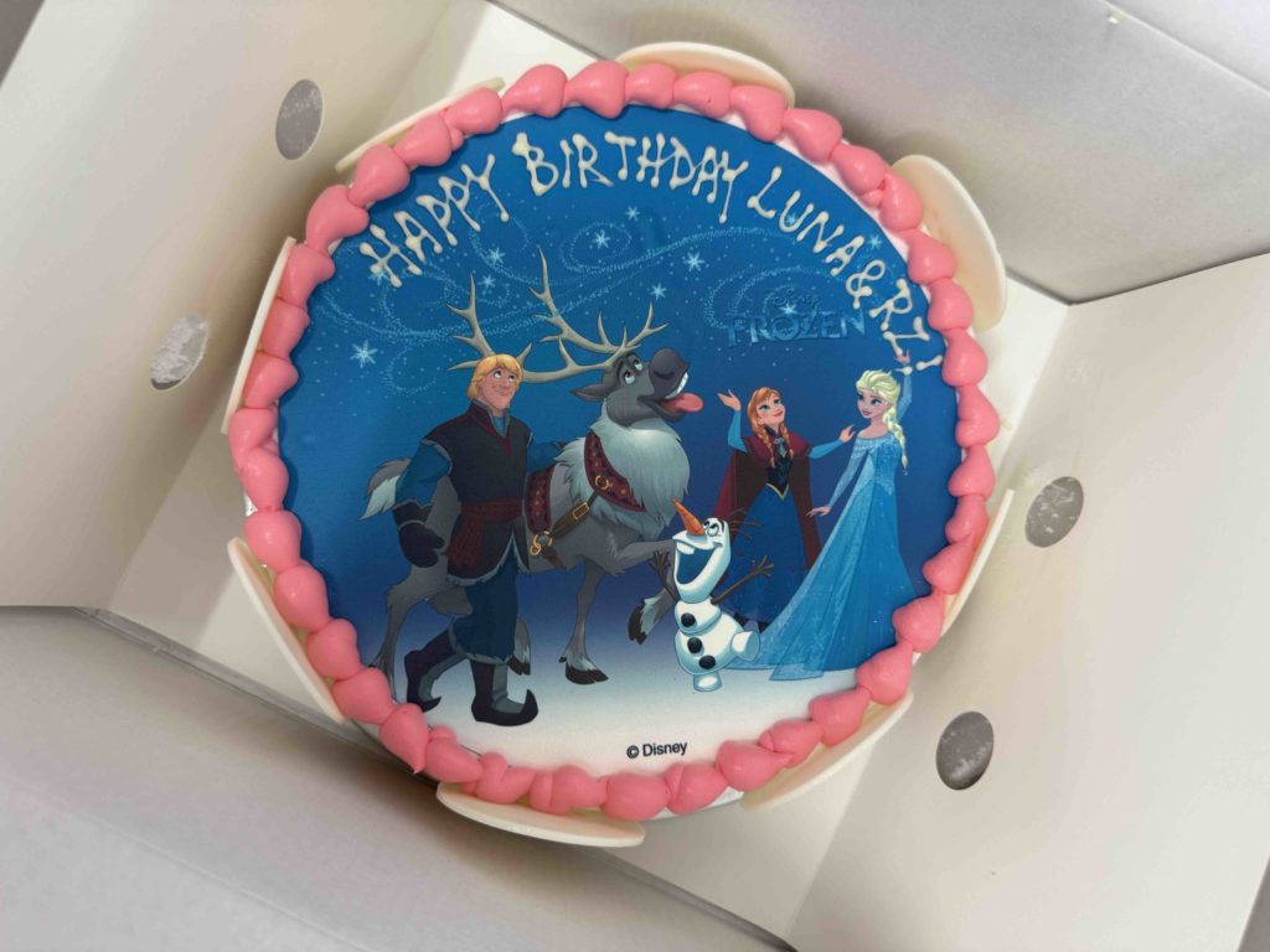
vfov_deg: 56.8
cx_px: 635
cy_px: 476
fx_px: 881
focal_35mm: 24
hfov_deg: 71.6
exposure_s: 1/50
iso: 200
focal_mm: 6.76
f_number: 1.78
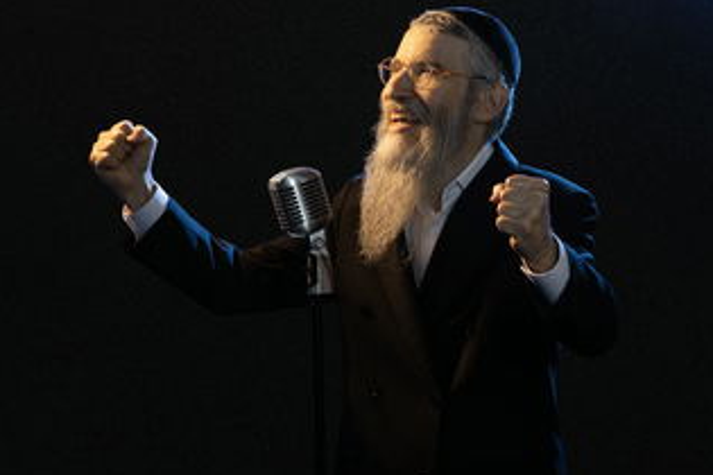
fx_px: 2139
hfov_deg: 18.9
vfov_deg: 12.7
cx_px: 324
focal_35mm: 108
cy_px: 208
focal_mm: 85
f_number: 7.1
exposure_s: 1/160
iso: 100
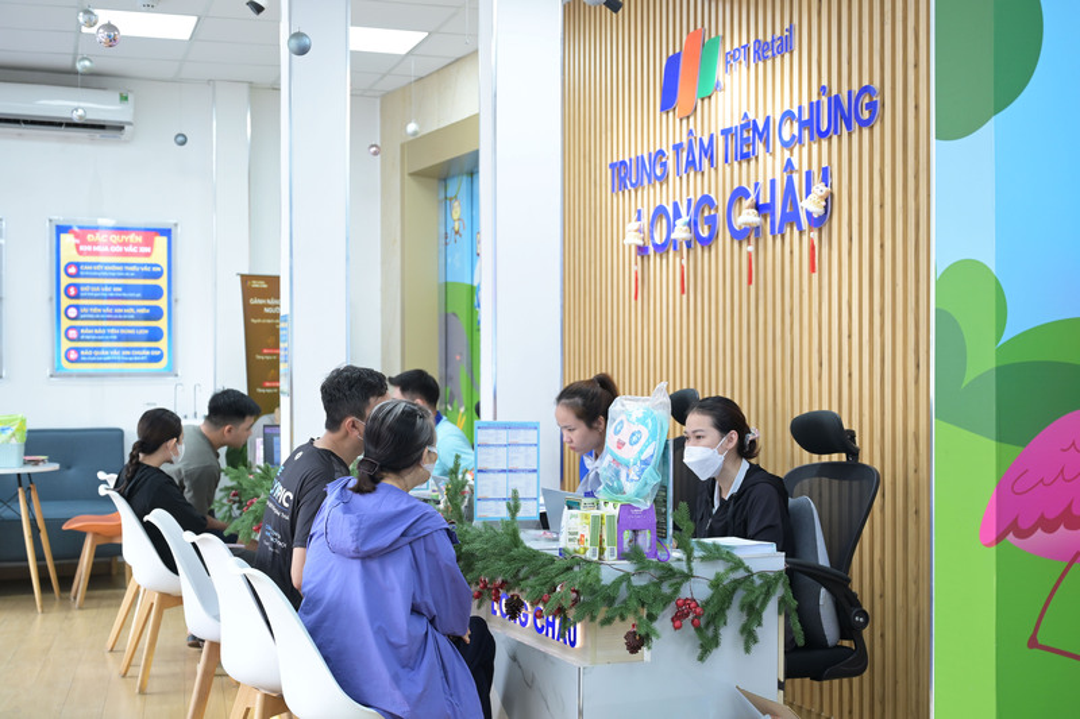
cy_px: 360
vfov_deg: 28.1
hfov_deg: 41.1
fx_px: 1440
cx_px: 540
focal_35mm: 48
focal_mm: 48
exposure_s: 1/160
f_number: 4.5
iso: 1000
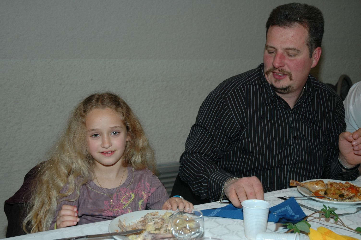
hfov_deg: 38.9
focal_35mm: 51
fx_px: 511
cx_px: 180
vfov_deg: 26.4
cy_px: 120
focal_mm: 34
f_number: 4.2
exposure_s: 1/60
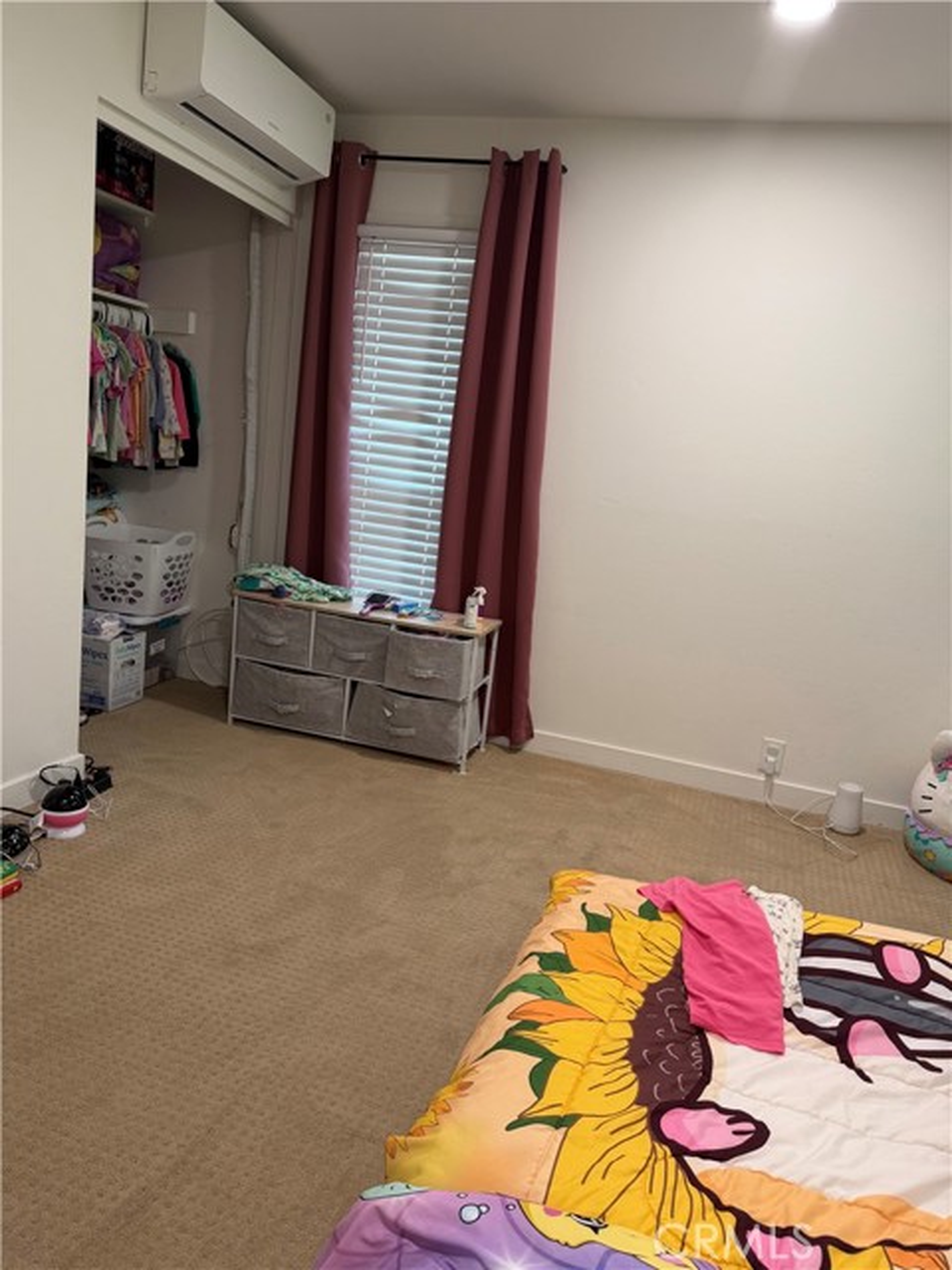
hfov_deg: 56.8
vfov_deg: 71.6
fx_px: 880
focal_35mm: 24
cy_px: 635
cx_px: 476
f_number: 1.78
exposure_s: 1/60
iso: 160
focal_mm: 6.76
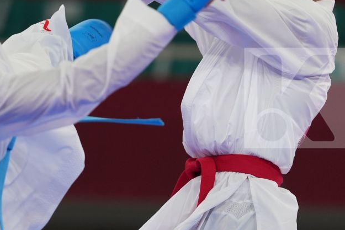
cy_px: 98
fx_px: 5521
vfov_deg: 2.4
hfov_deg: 3.6
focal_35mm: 576
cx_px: 109
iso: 500
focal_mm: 200
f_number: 2.8
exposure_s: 1/1000
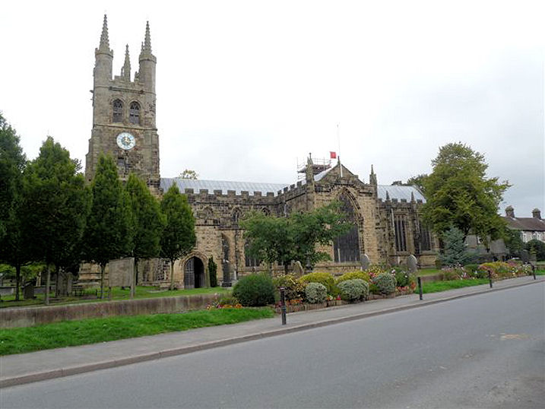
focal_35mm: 27
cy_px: 204
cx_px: 272
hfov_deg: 65.3
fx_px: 425
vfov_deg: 51.4
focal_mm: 4.8
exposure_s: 1/640
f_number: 2.8
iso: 100
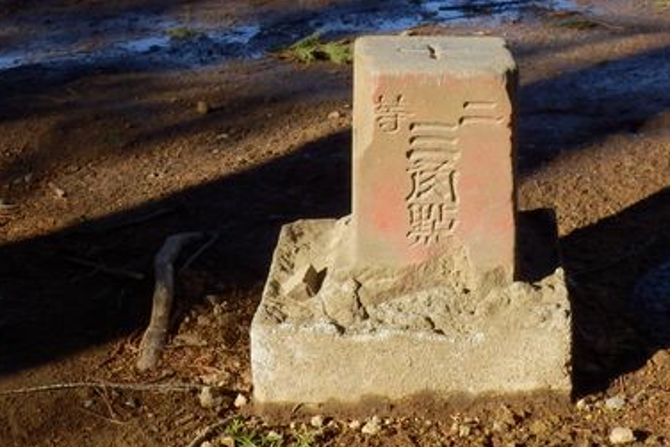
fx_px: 1731
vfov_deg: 14.3
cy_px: -64
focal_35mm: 93
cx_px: 349
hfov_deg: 21.9
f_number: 10.3
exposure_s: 1/60
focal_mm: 7.4
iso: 80
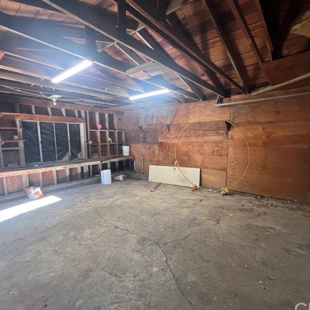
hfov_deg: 87.4
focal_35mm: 16
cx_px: 157
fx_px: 162
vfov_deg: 87.4
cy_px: 157
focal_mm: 1.57
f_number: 1.8
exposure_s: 1/60
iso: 320
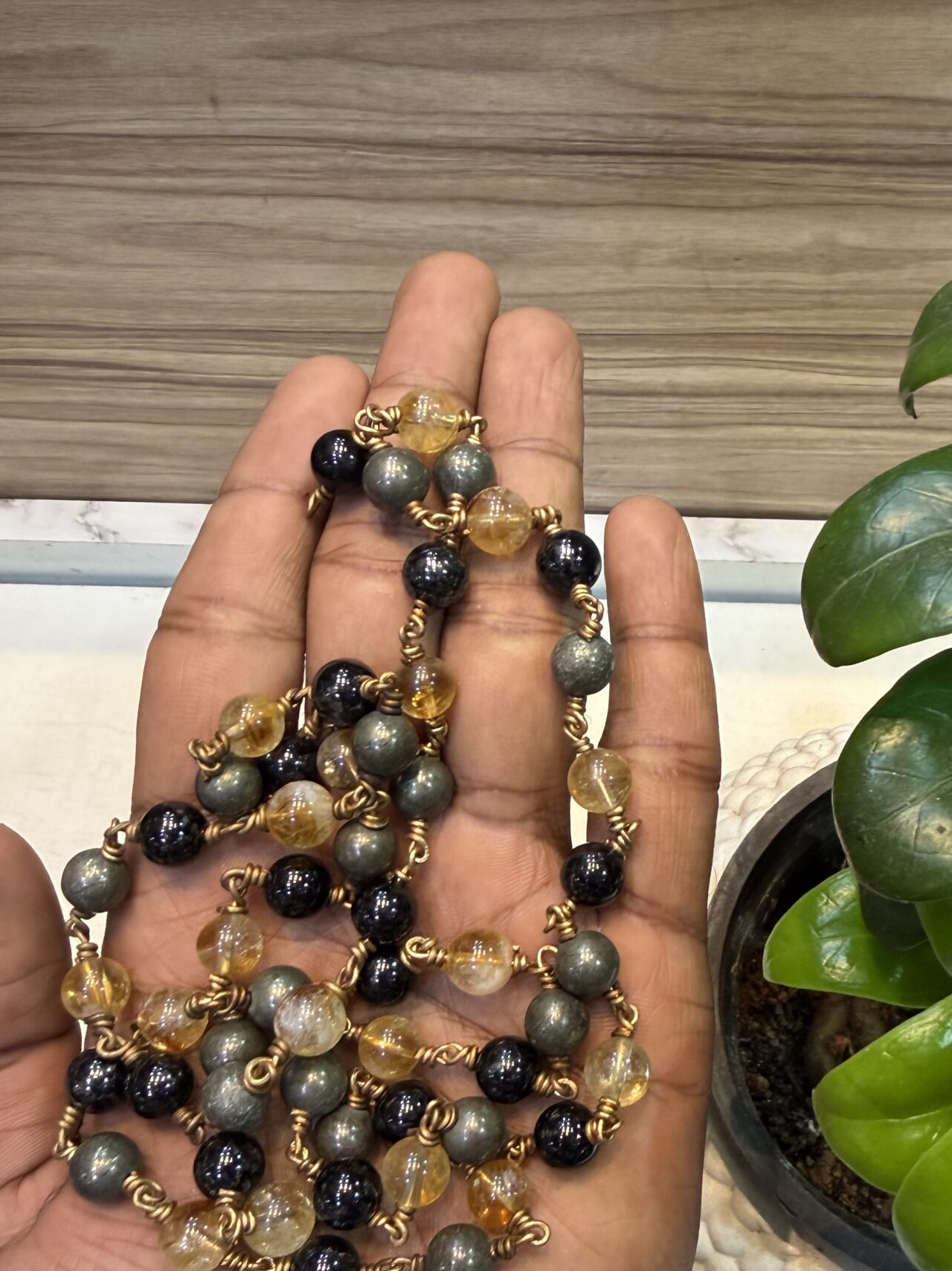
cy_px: 825
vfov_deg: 50.6
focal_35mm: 36
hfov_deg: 39.0
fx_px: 1320
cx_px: 666
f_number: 2.2
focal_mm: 2.22
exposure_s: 1/100
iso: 320
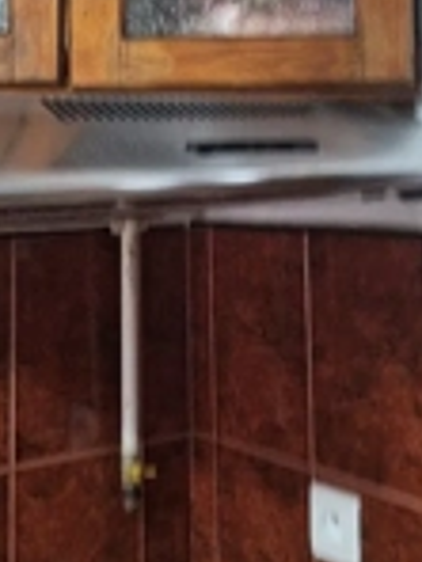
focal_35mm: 62
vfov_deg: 30.4
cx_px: 133
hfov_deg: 23.5
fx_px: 1008
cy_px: 110
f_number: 1.8
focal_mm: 5.54
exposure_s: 1/33
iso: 200
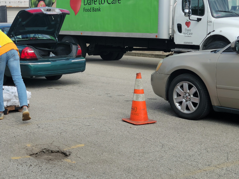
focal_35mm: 71
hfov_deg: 26.9
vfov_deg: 20.5
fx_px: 490
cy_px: 36
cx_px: 49
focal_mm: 5.9
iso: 25
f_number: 2
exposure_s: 1/909
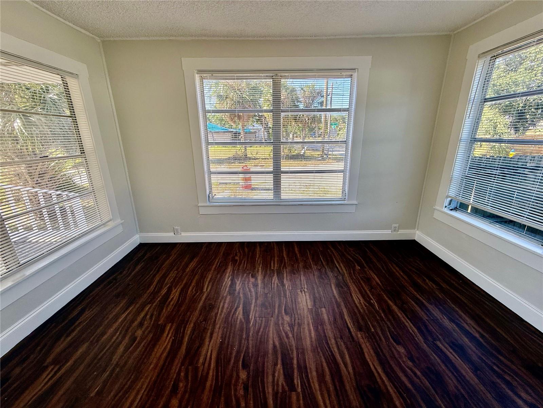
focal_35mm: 14
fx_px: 220
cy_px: 204
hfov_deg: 102.1
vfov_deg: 85.7
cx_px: 272
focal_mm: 2.22
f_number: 2.2
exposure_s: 1/269
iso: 50
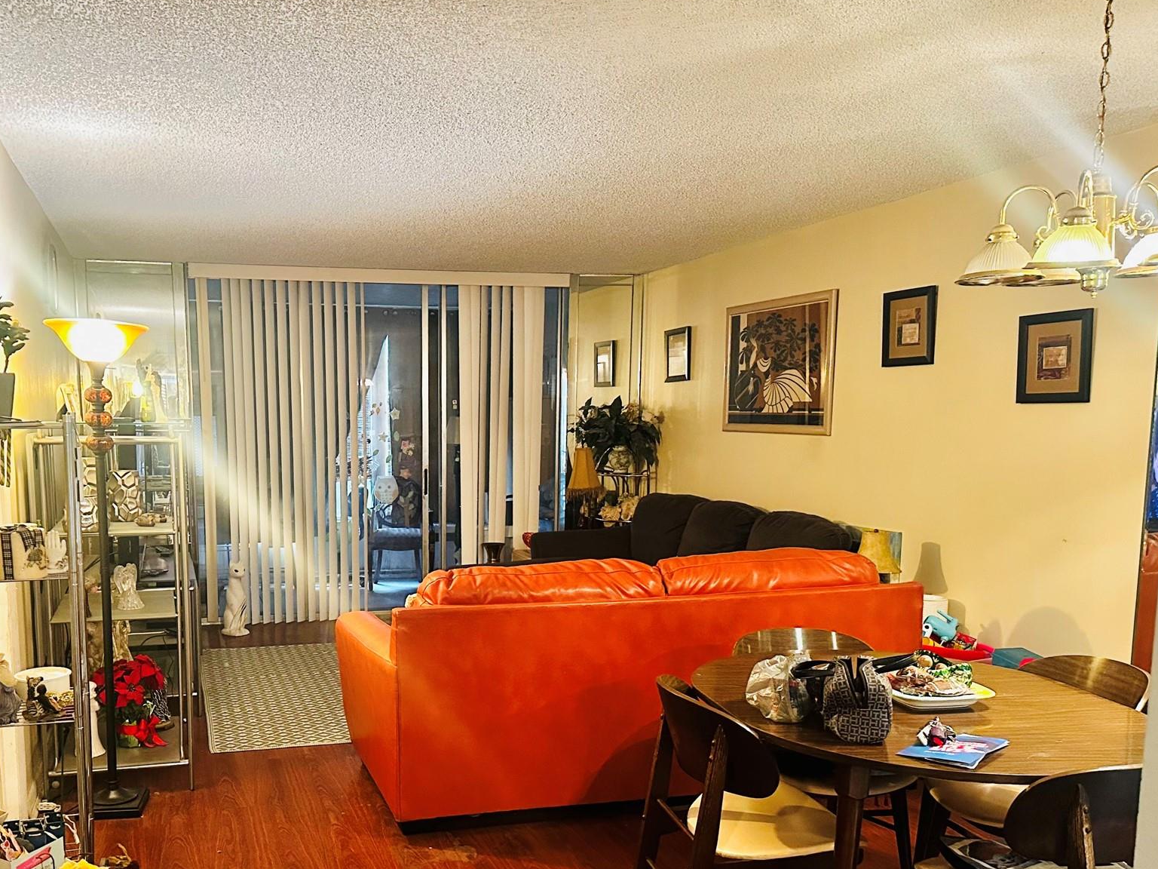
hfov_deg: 56.1
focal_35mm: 32
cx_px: 428
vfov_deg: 43.7
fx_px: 1070
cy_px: 557
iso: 640
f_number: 1.78
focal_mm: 6.86
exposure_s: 1/40
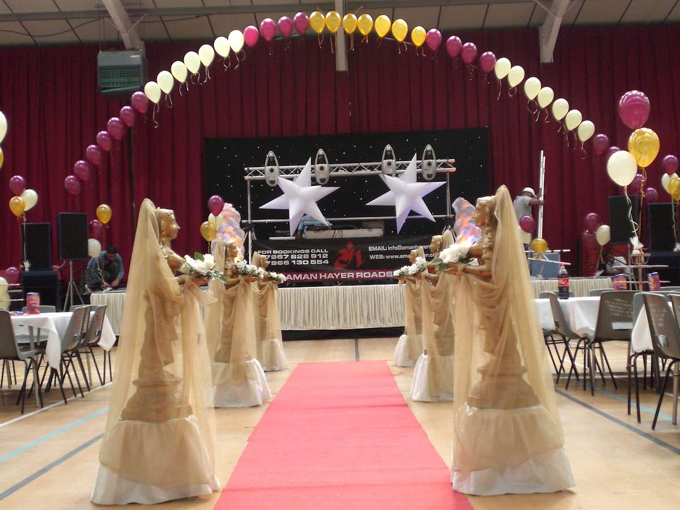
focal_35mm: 51
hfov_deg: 37.5
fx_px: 1002
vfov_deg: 28.6
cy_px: 255
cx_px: 340
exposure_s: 1/100
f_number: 3.6
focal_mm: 8.44
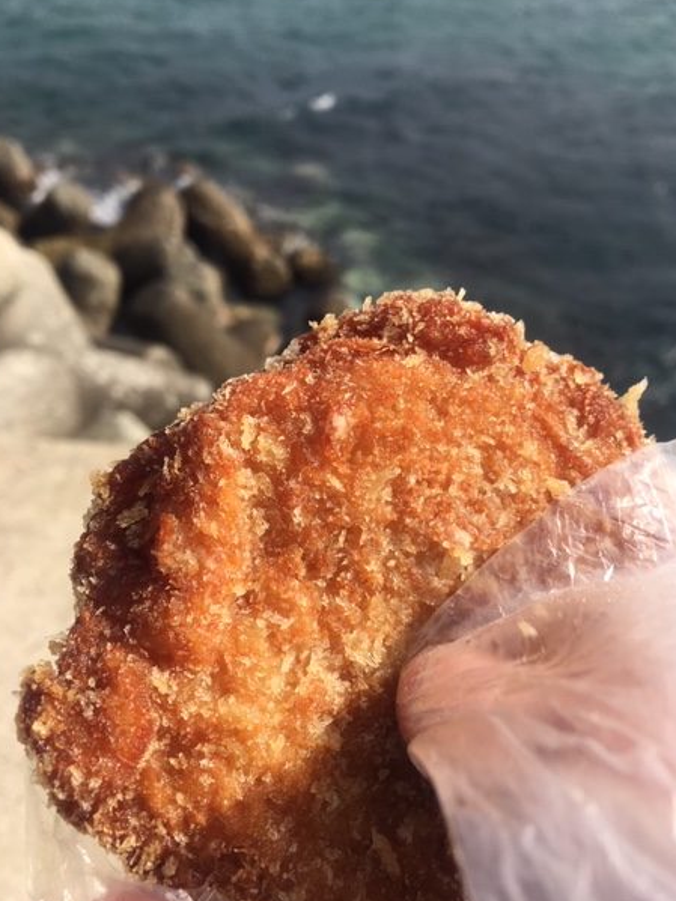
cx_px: 343
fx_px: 807
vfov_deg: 58.3
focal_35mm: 31
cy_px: 436
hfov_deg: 45.4
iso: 25
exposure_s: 1/1350
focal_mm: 4.15
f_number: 2.2
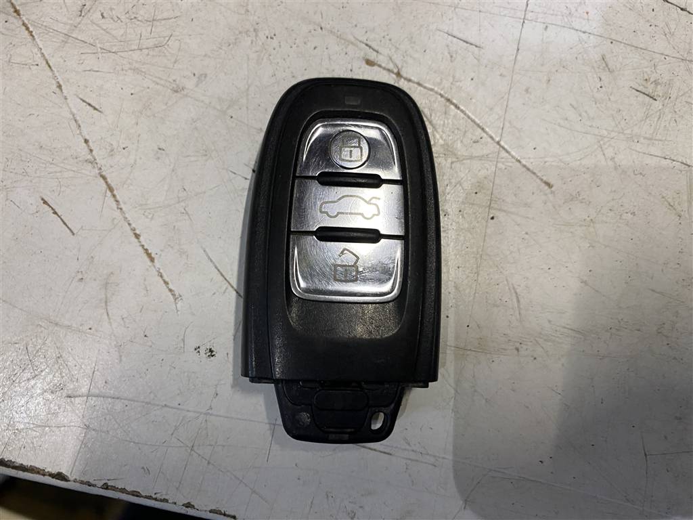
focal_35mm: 25
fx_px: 500
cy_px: 260
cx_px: 346
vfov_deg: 54.9
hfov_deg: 69.4
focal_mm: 4.25
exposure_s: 1/50
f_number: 1.8
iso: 160
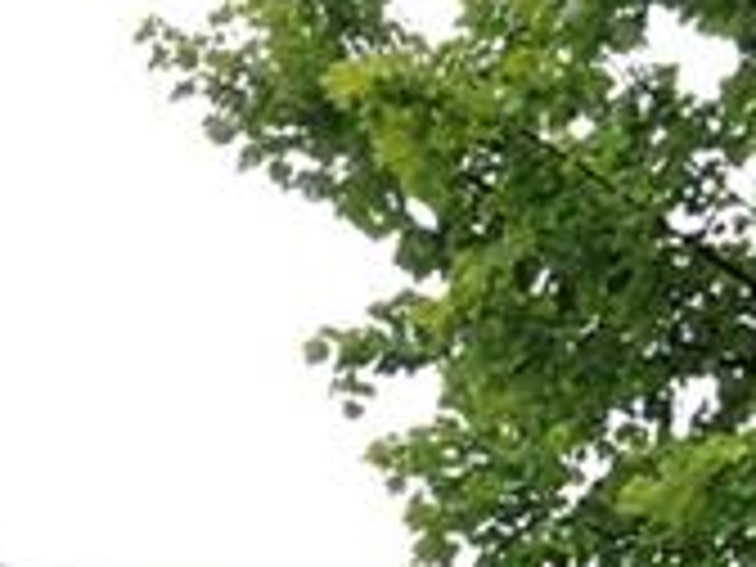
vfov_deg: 6.2
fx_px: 4979
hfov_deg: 8.5
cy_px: 1438
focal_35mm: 228
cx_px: -356
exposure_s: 1/200
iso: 200
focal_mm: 26
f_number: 7.1
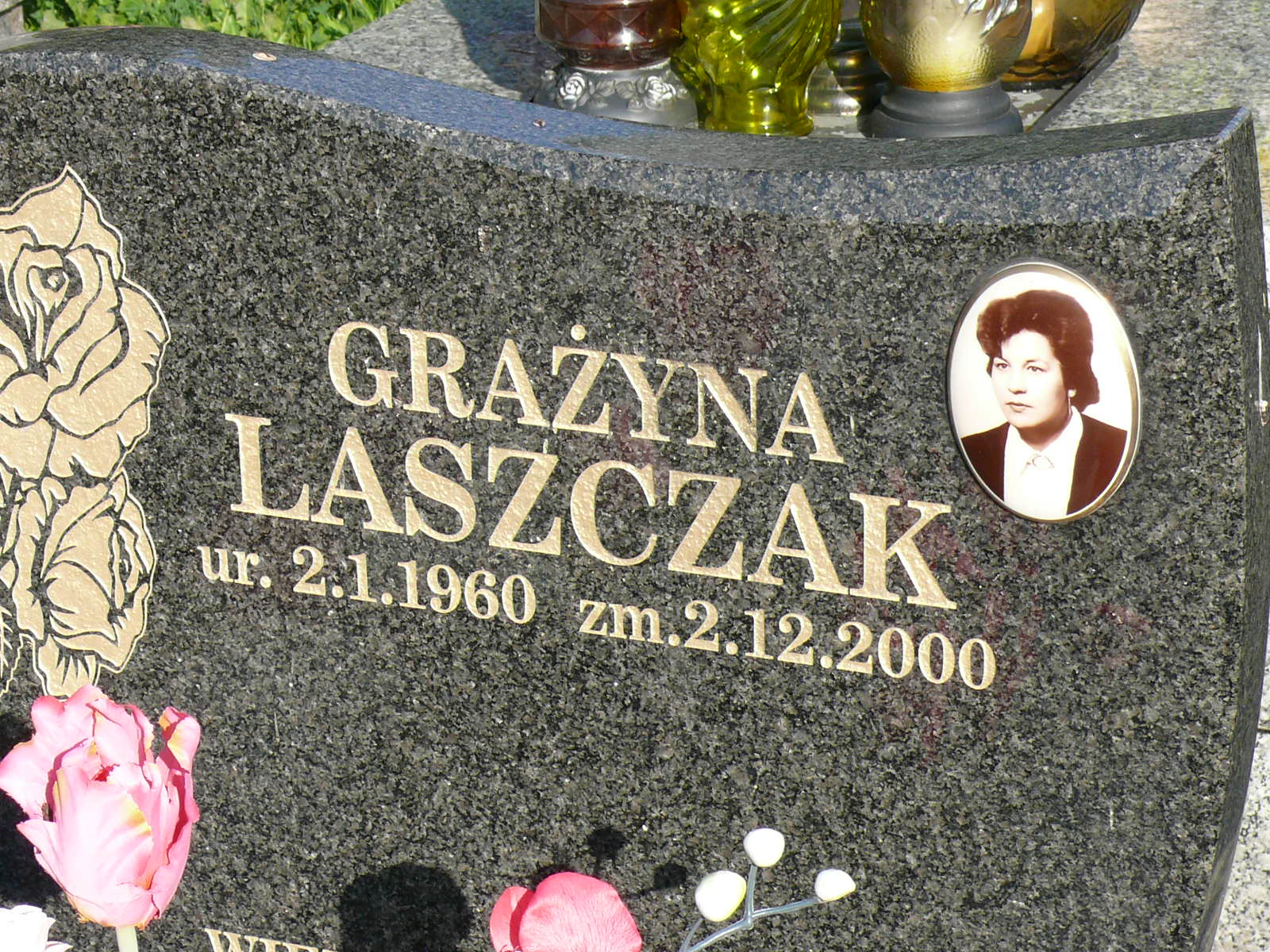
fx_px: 3962
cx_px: 635
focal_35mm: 108
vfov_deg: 13.7
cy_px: 476
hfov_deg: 18.2
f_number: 5.6
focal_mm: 13.8
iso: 100
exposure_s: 1/250
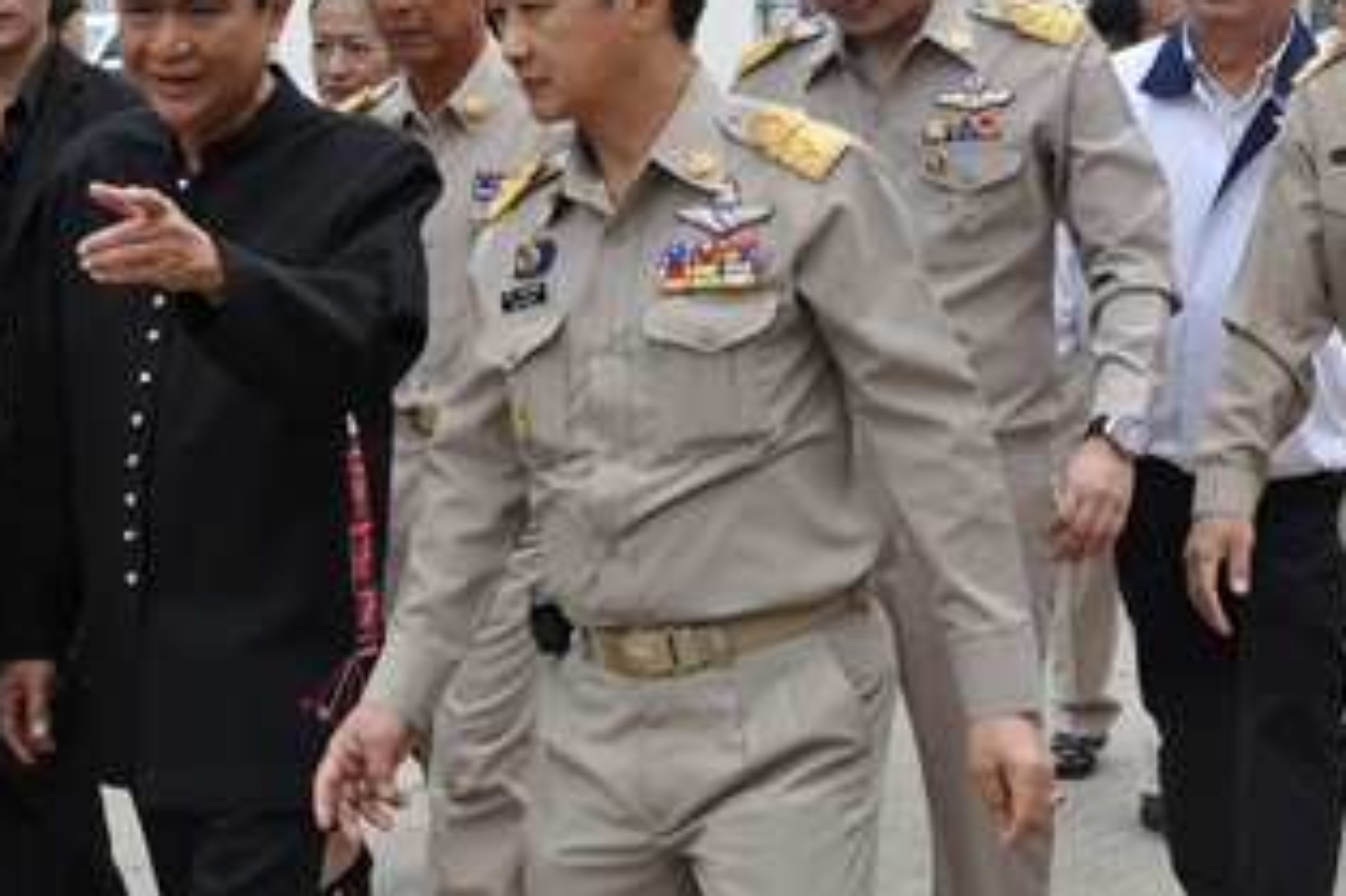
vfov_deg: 15.9
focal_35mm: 86
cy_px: 349
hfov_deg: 23.5
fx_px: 3214
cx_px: 382
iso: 800
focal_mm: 30
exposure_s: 1/500
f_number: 11
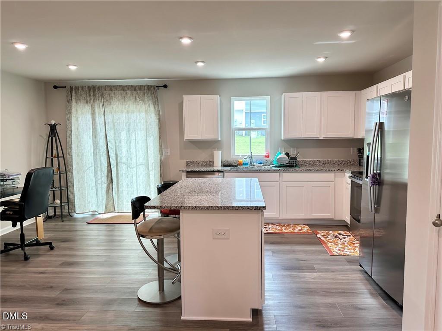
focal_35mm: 24
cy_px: 166
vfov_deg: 56.8
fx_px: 306
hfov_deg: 71.6
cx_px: 221
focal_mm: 6.86
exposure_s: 1/120
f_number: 1.78
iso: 100
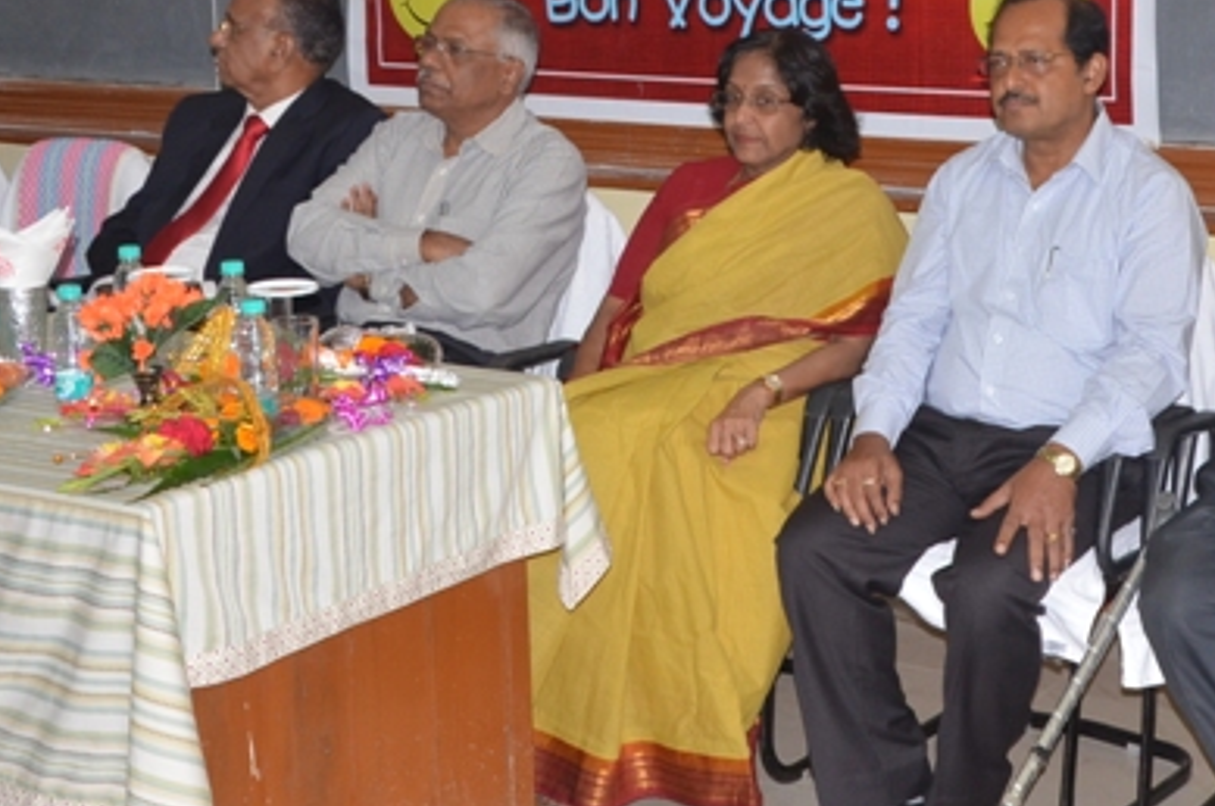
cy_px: 153
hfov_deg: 27.2
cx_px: 806
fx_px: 2493
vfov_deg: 18.2
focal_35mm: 74
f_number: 5.6
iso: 640
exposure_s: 1/125
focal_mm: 24
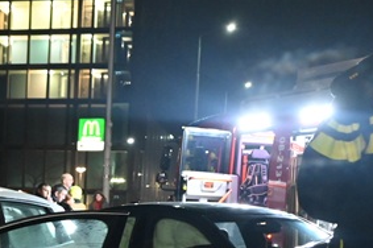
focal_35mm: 99
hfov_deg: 19.5
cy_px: 286
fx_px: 1025
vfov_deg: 13.5
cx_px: -71
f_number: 2.8
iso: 5600
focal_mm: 28
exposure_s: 1/60
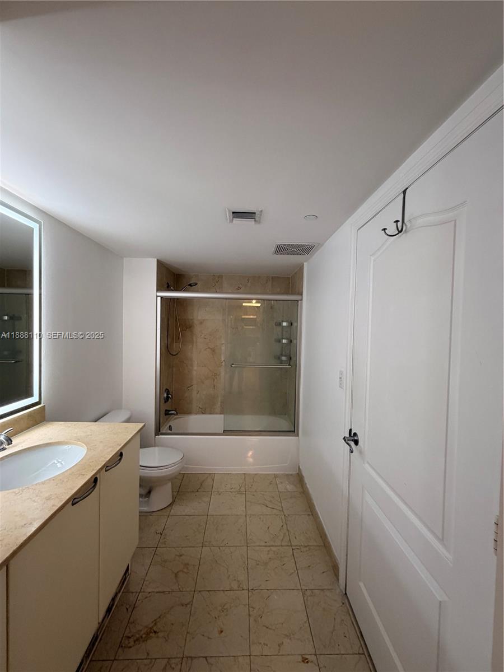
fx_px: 272
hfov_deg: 85.7
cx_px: 252
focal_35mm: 14
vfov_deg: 102.1
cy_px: 336
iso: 200
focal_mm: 2.22
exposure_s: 1/120
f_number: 2.2
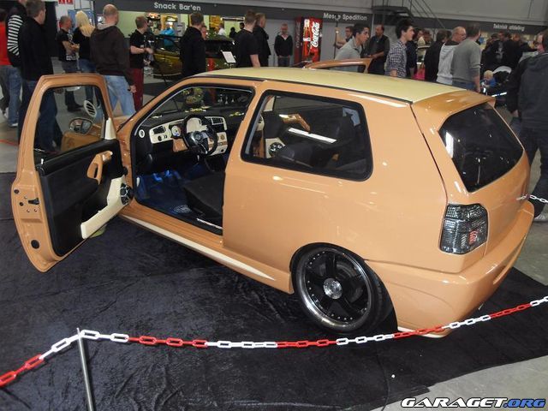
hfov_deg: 63.4
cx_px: 274
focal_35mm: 28
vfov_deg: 49.7
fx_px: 443
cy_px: 206
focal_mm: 6
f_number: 2.8
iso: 200
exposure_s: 1/45
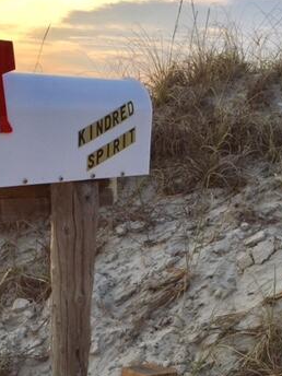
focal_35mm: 54
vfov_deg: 34.6
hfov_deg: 26.8
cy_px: 291
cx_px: 87
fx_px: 587
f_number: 2.2
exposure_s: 1/842
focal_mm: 4.15
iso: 32
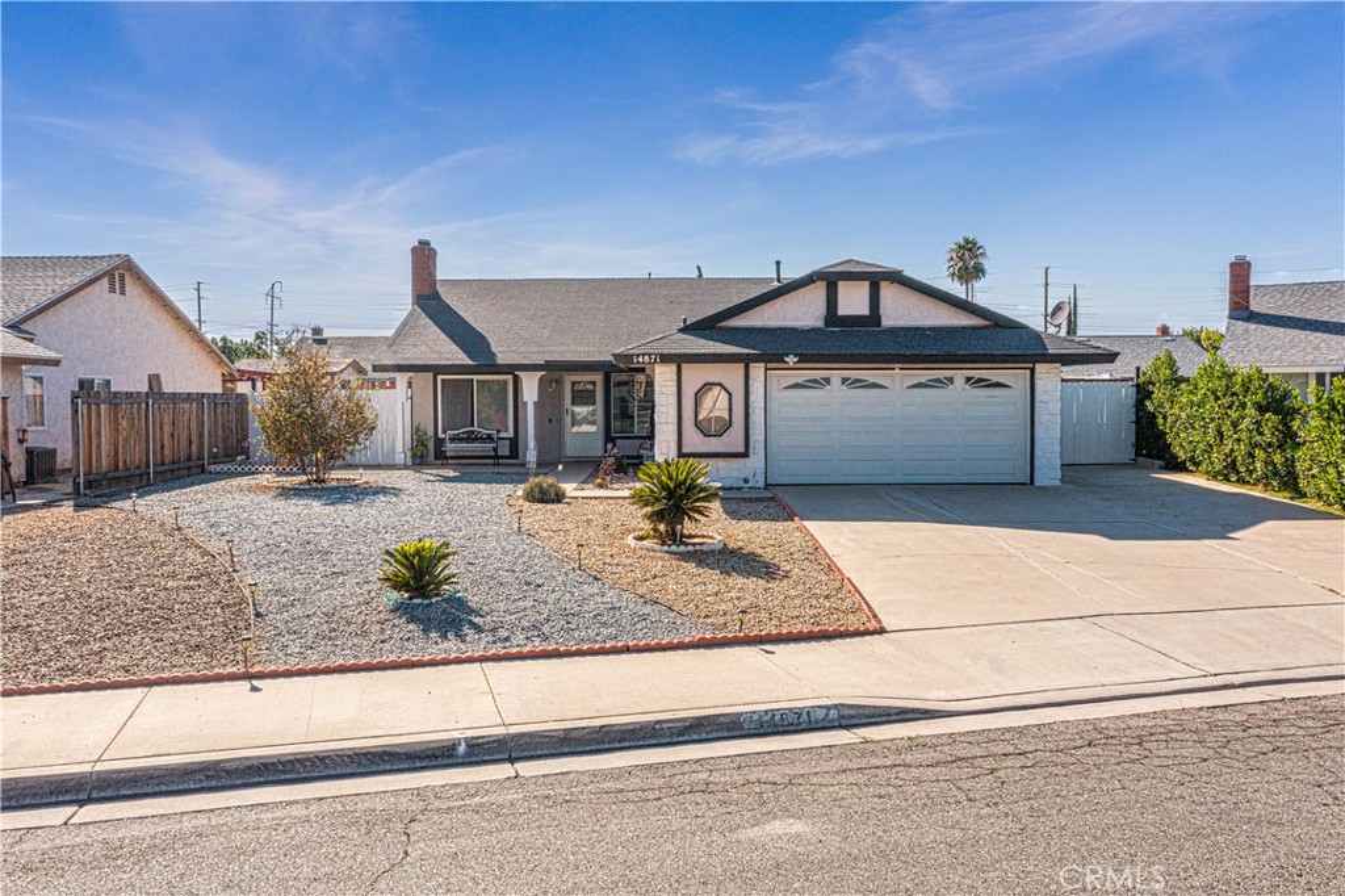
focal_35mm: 28
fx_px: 1046
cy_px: 448
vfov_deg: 46.4
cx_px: 672
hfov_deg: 65.5
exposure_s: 1/500
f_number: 8
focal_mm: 10.26
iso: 100
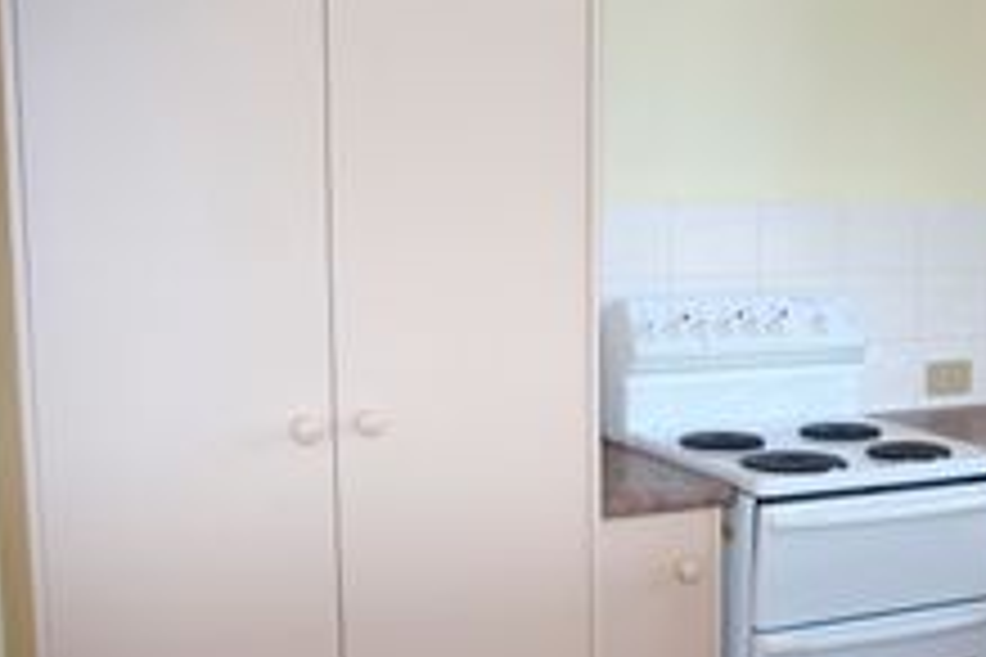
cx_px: 878
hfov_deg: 32.8
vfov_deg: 23.3
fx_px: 1588
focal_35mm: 58
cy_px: 389
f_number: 3.5
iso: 400
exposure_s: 1/160
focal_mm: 18
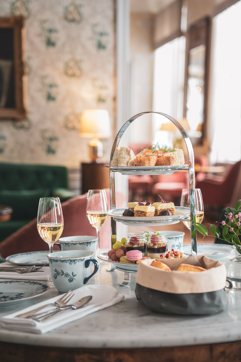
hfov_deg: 23.0
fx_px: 592
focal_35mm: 59
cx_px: 120
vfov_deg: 33.9
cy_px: 181
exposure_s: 1/60
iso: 1250
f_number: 3.2
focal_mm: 59
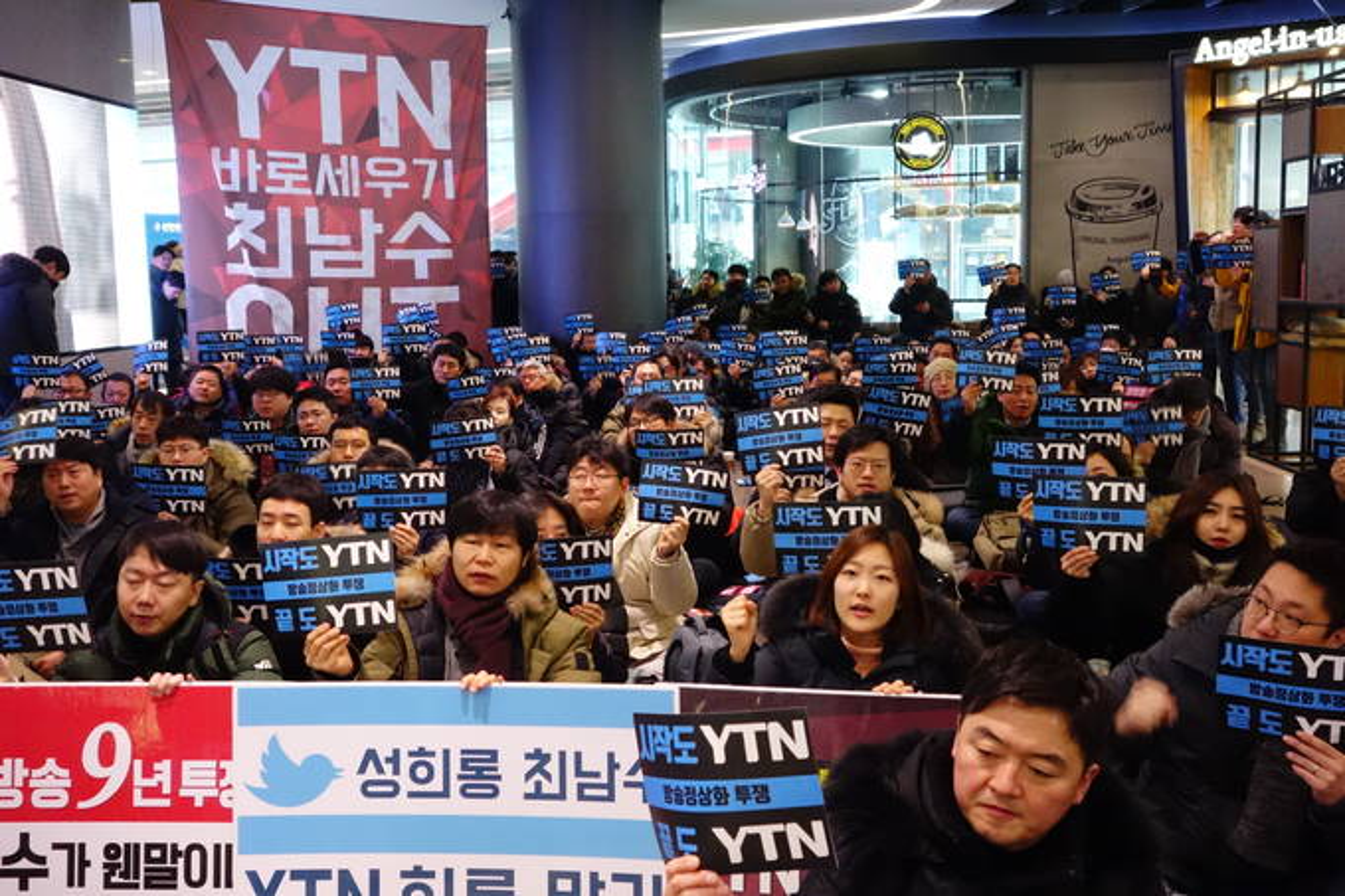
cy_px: 448
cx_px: 672
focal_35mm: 40
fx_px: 1494
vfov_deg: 33.4
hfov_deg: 48.5
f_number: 5
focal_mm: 14.75
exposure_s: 1/50
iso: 2500
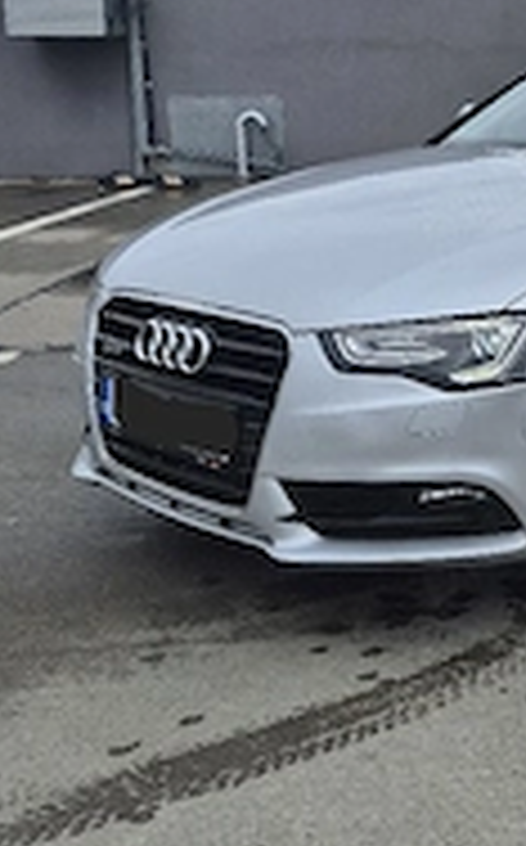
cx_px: 652
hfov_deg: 22.6
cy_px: 198
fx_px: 1196
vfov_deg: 37.8
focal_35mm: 52
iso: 25
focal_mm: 5.4
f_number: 1.8
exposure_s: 1/2500
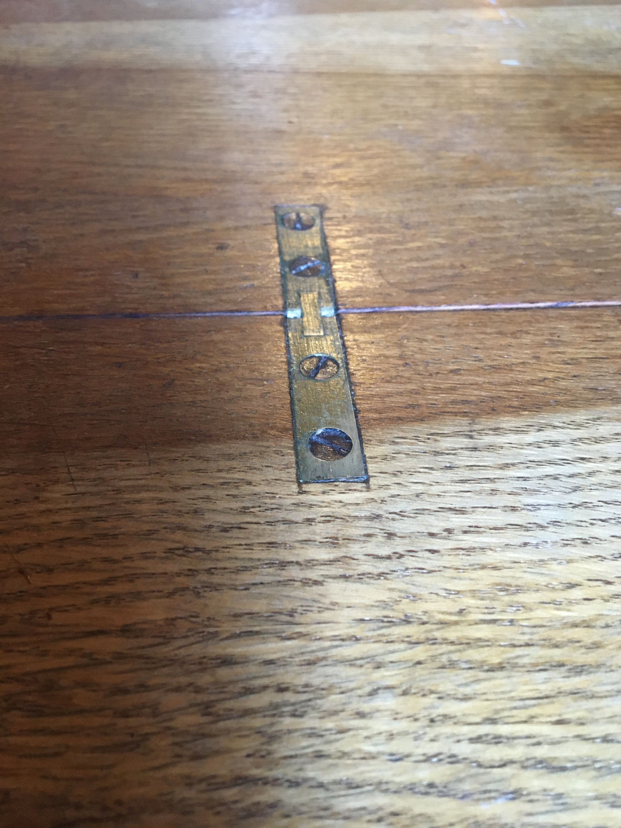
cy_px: 414
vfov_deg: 61.7
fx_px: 694
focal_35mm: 29
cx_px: 310
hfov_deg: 48.2
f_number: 2.2
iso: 200
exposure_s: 1/17
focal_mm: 4.15
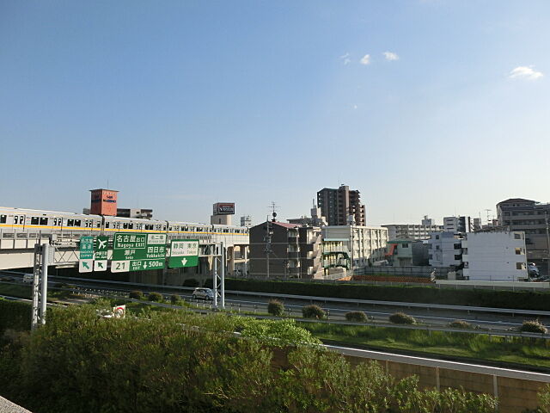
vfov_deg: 56.8
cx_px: 275
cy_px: 206
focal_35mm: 24
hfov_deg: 71.6
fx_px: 381
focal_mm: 4.24
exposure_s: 1/250
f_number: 7.9
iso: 80
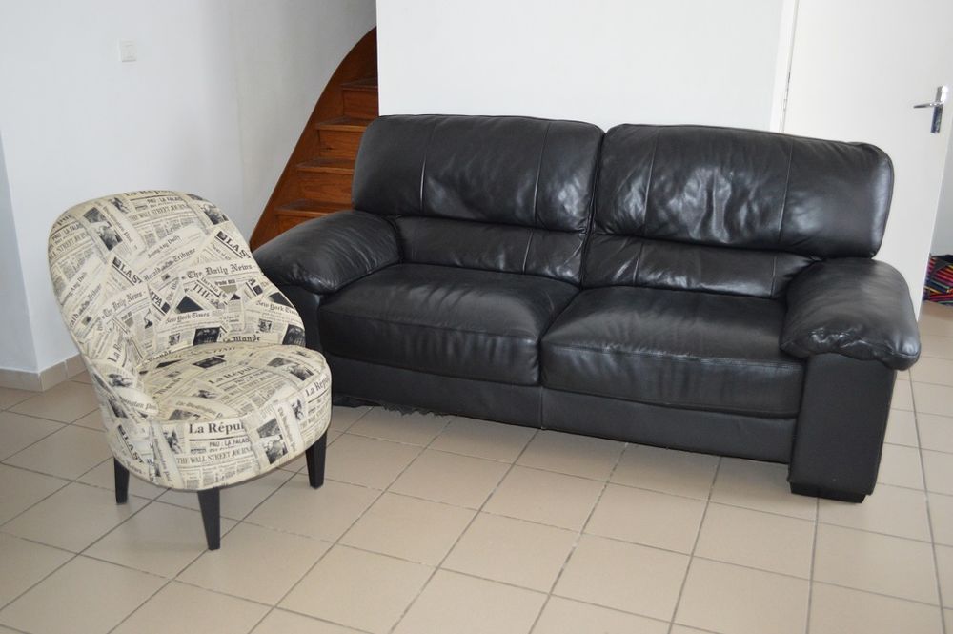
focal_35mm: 33
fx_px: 873
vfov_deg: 39.9
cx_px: 476
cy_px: 317
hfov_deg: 57.3
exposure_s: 1/60
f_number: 4
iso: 1600
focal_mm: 22
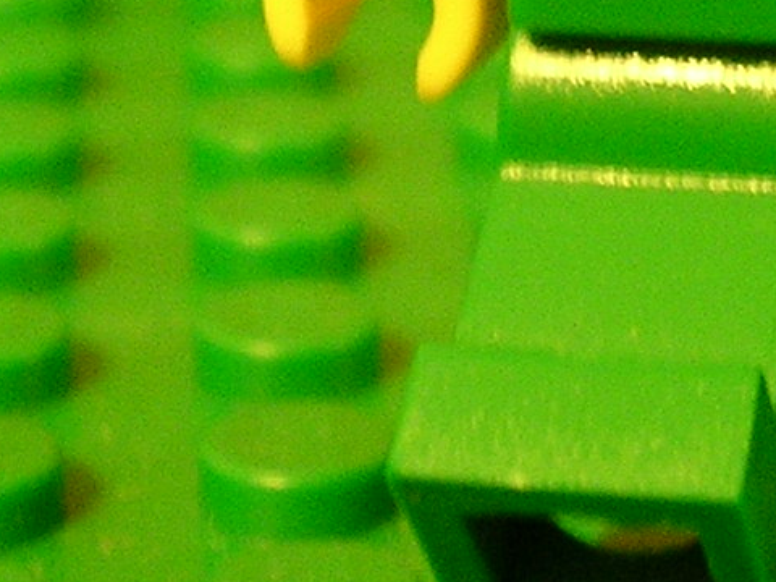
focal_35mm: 162
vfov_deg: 9.0
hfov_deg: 12.2
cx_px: 574
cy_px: -270
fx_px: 3632
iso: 285
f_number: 2.8
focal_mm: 5.8
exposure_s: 1/3.3
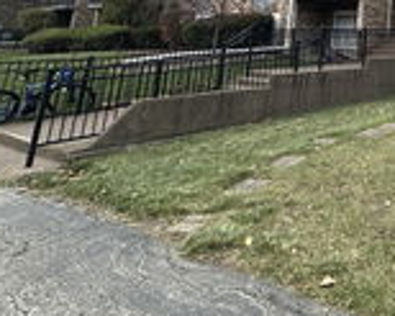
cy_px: -82
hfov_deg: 37.0
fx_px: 444
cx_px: 471
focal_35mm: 38
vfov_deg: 31.4
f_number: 2.2
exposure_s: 1/615
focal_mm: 2.22
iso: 40
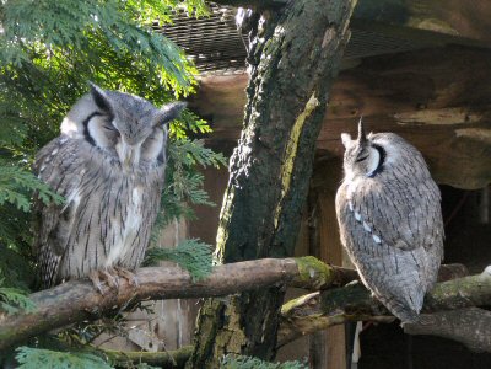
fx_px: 1816
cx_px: 246
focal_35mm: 128
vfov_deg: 11.6
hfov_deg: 15.4
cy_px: 184
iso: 160
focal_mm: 19
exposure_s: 1/60
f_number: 3.9
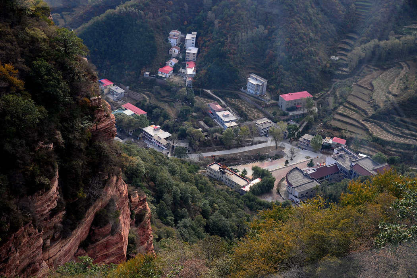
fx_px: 672
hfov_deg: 34.5
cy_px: 139
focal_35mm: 58
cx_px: 208
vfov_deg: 23.4
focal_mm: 58
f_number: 5.6
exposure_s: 1/100
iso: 100
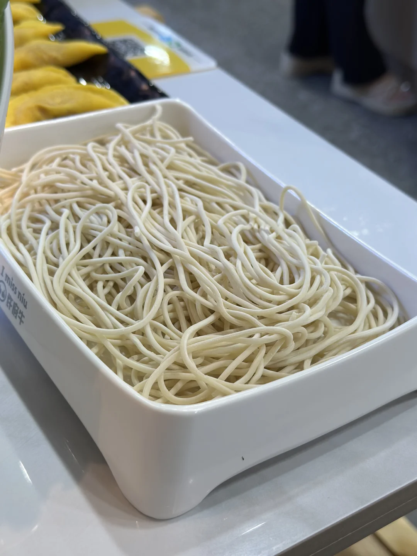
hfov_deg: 30.3
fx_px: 771
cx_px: 208
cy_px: 278
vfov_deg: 39.7
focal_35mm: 48
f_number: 1.78
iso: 125
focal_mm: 6.86
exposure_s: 1/100
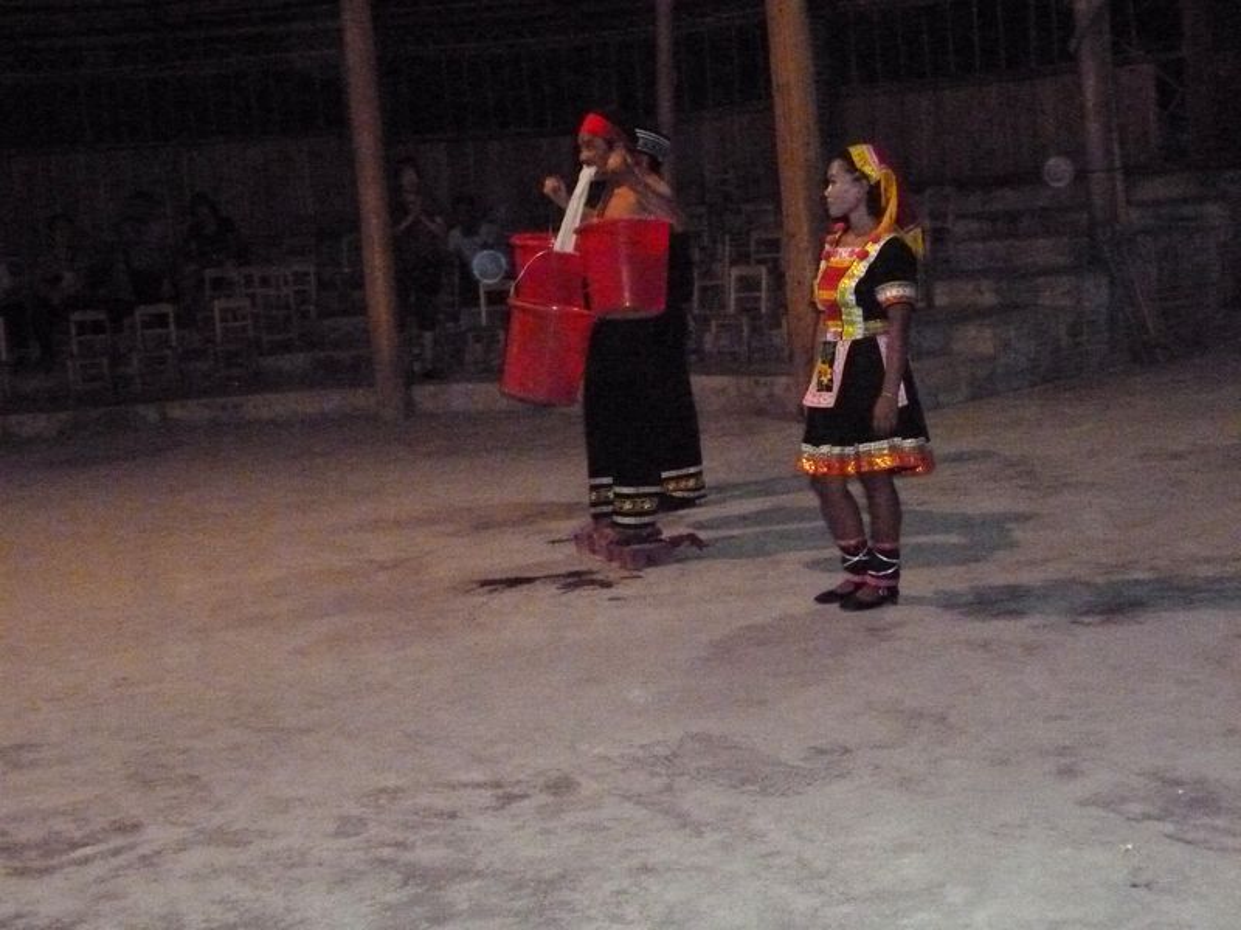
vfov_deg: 30.3
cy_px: 465
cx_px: 620
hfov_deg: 39.7
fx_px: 1721
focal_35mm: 48
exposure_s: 1/30
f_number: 4.3
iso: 1600
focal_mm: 8.6
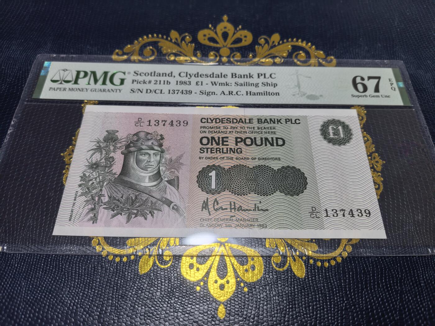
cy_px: 163
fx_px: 302
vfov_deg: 56.8
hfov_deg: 71.6
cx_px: 218
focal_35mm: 24
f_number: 2
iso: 320
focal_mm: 5.75
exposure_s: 1/100
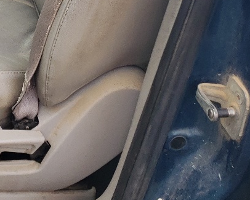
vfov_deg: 13.8
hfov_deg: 18.1
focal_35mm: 100
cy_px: -151
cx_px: -60
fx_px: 740
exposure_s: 1/256
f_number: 1.5
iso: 50
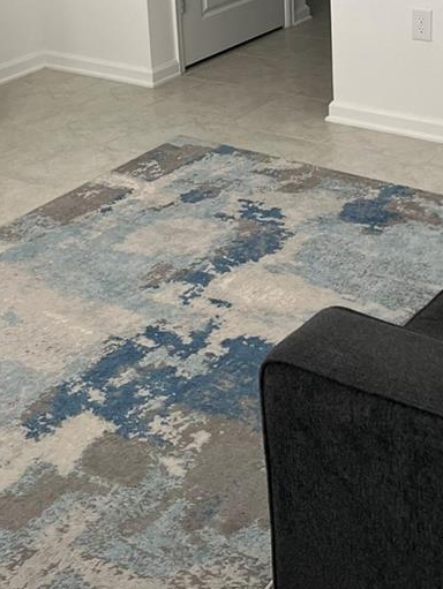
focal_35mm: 61
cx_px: 177
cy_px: 31
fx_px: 1040
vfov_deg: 30.0
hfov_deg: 24.0
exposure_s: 1/60
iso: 250
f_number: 1.5
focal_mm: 5.7
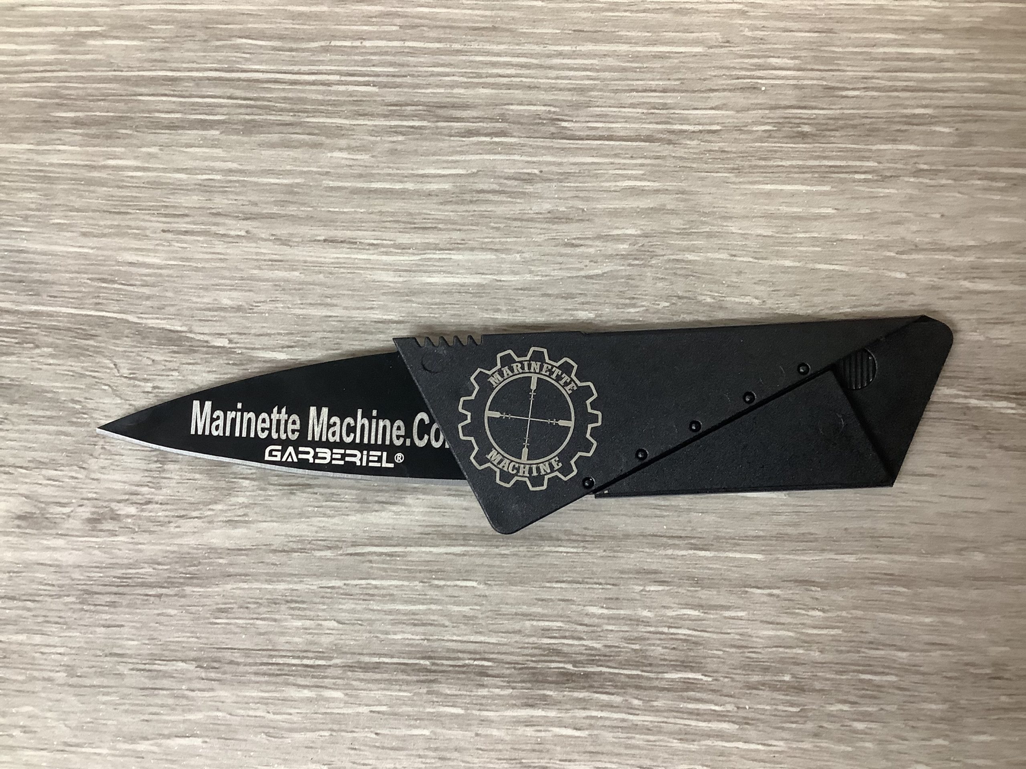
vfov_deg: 45.4
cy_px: 384
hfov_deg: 58.4
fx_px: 919
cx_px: 513
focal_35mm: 31
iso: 160
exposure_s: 1/60
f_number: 2.4
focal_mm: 3.3
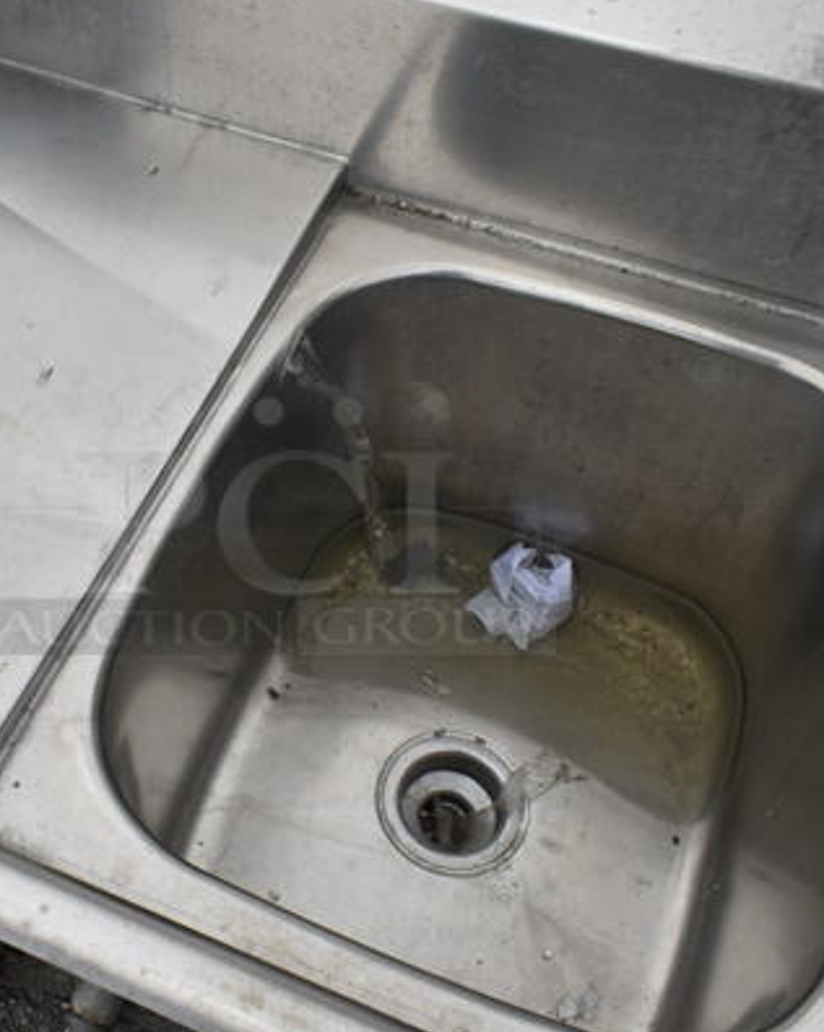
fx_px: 1190
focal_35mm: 39
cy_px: 517
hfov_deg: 37.7
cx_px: 268
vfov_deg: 46.9
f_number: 10
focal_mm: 18
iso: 100
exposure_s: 1/160
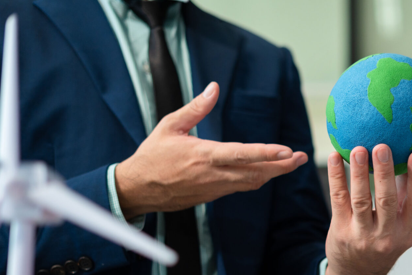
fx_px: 1167
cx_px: 406
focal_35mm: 102
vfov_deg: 13.3
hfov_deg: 19.5
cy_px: 259
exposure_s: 1/250
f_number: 2.2
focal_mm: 50
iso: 400
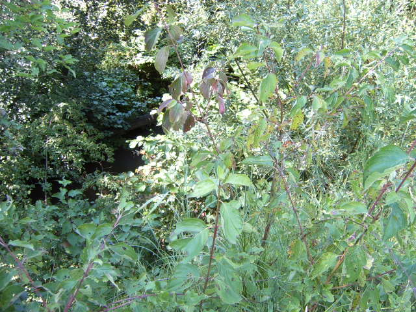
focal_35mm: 37
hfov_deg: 50.1
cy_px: 156
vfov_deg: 38.7
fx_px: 445
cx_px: 208
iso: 63
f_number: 2.9
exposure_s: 1/90
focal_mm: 6.2
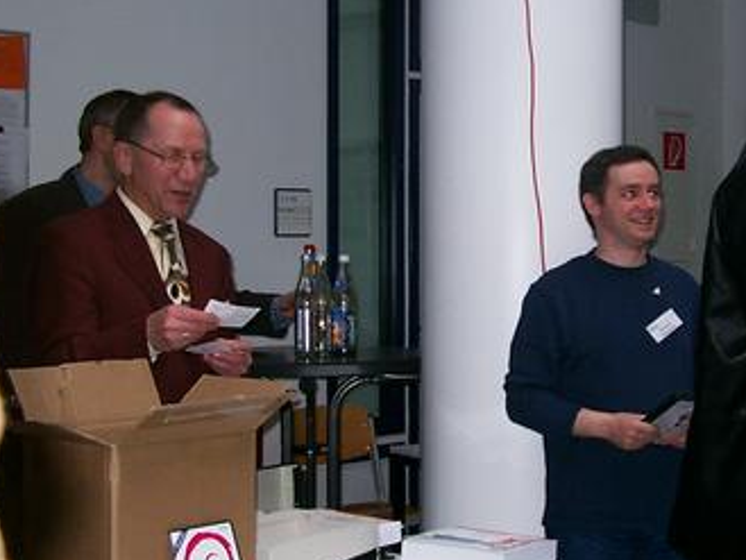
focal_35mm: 72
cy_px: 245
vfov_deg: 20.4
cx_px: 512
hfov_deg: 26.8
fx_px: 1552
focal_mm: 7.6
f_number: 2.6
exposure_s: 1/60
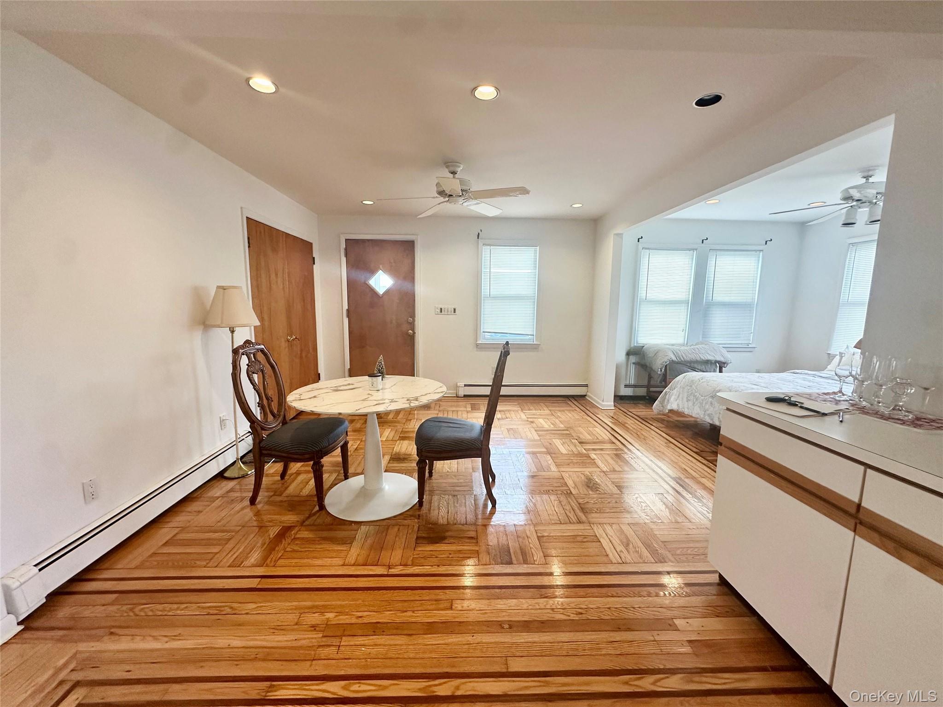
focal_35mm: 14
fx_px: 381
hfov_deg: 102.1
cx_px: 472
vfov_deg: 85.7
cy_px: 354
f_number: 2.2
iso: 200
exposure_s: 1/120
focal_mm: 2.22
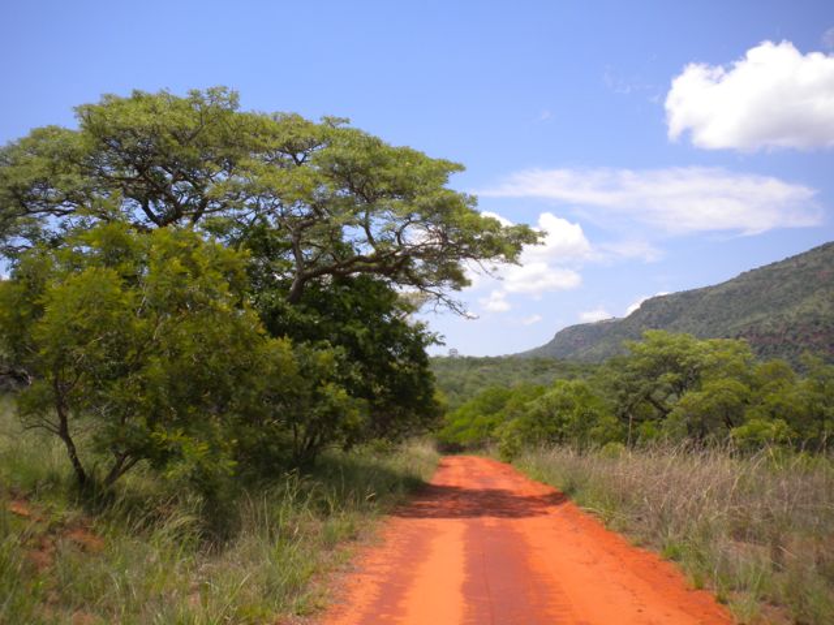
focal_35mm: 35
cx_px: 417
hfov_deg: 52.6
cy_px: 312
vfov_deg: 40.7
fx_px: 843
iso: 80
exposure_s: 1/631
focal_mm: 6.3
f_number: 4.6
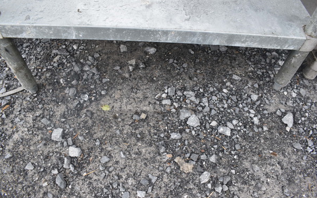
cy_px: 94
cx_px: 158
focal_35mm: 28
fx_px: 242
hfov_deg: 66.5
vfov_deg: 44.5
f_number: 6.3
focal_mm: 18
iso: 200
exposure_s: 1/160
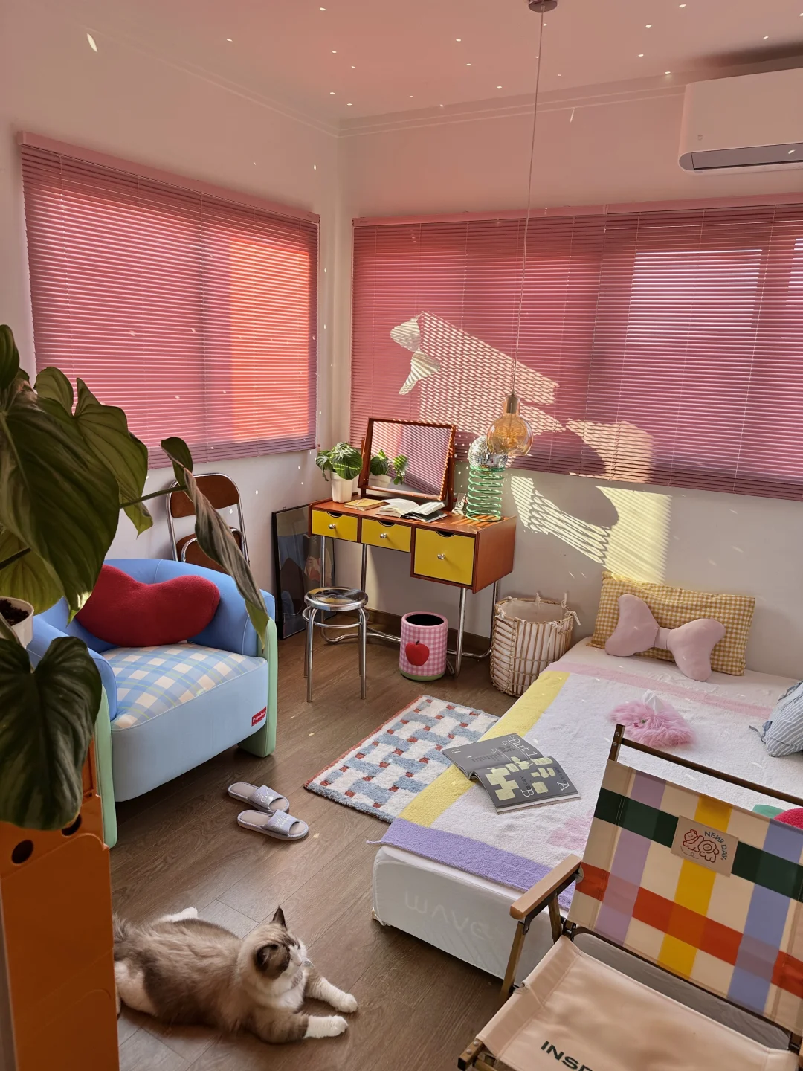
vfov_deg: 71.6
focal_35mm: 24
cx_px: 402
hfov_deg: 56.8
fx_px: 742
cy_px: 536
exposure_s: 1/121
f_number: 1.78
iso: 64
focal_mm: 6.86
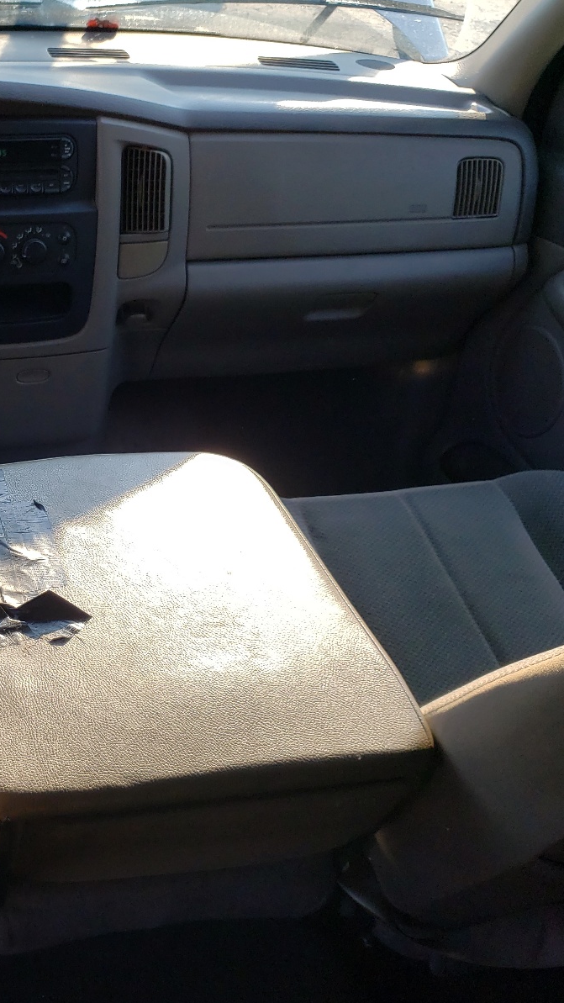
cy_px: 504
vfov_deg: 52.8
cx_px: -9
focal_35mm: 38
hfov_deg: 29.0
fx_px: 1010
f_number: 1.5
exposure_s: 1/667
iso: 50
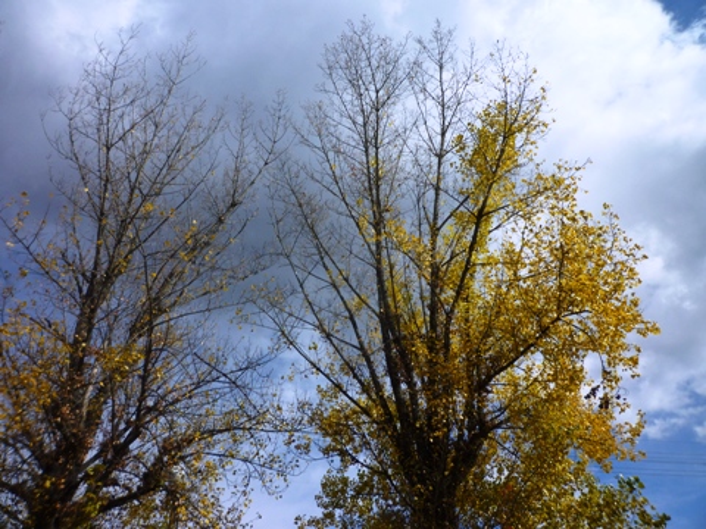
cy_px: 264
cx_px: 353
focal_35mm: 25
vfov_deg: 54.9
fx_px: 510
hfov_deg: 69.4
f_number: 4.5
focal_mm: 4.4
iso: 80
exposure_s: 1/800
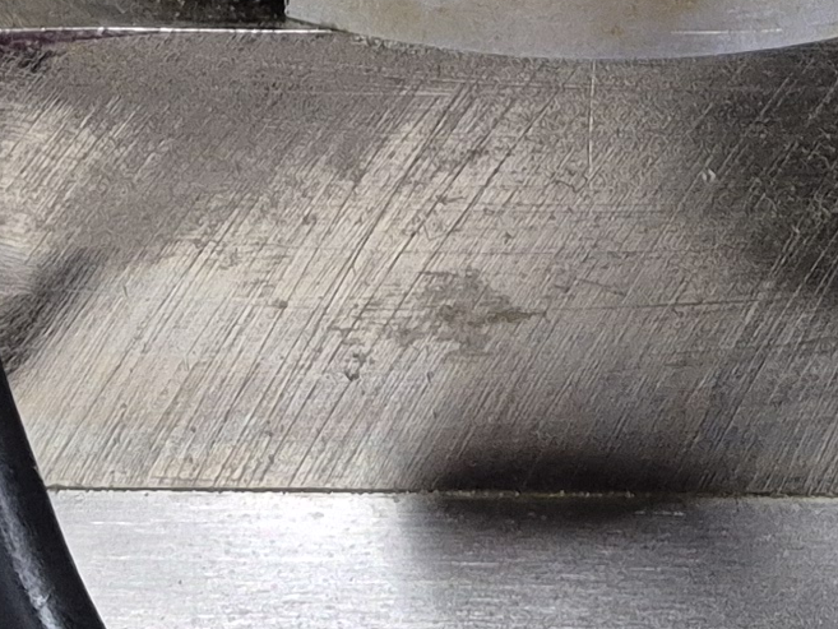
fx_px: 3390
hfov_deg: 14.1
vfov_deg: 9.1
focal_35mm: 140
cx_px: 393
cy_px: -1086
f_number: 1.8
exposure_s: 1/120
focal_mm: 5.4
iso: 320
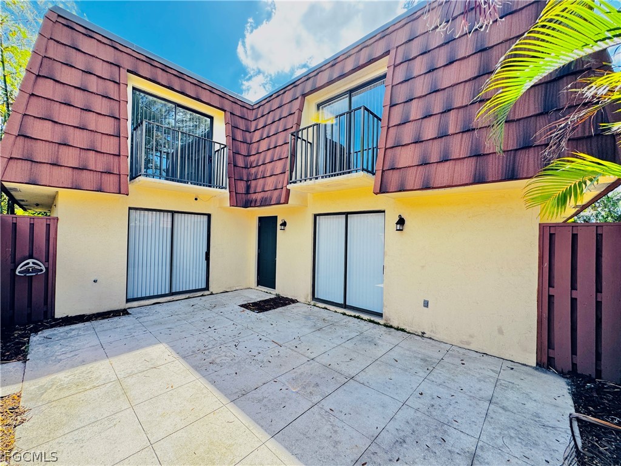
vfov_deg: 85.7
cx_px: 310
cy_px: 233
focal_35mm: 14
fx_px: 251
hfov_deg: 102.1
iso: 40
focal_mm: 2.22
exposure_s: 1/347
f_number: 2.2
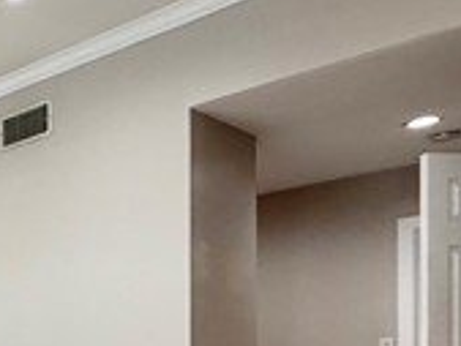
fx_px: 706
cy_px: 390
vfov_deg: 25.4
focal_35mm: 53
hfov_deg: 25.6
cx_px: -254
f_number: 2.2
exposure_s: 1/120
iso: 100
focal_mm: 2.22
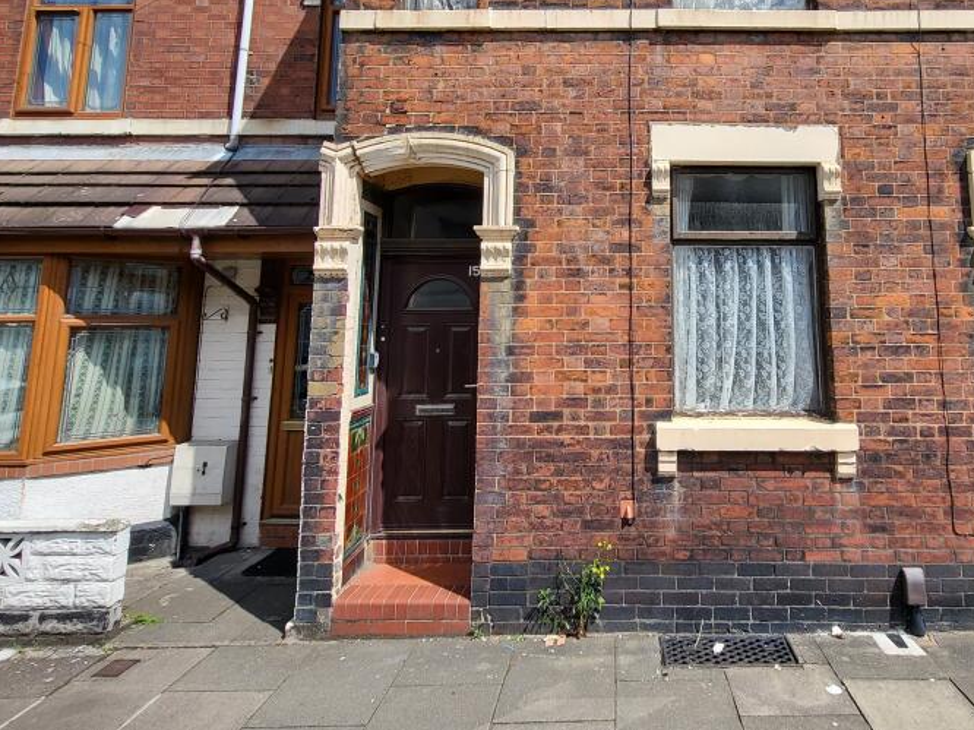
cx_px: 617
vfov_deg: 63.7
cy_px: 225
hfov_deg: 80.0
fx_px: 563
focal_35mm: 20
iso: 32
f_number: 2.2
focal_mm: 1.74
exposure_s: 1/779
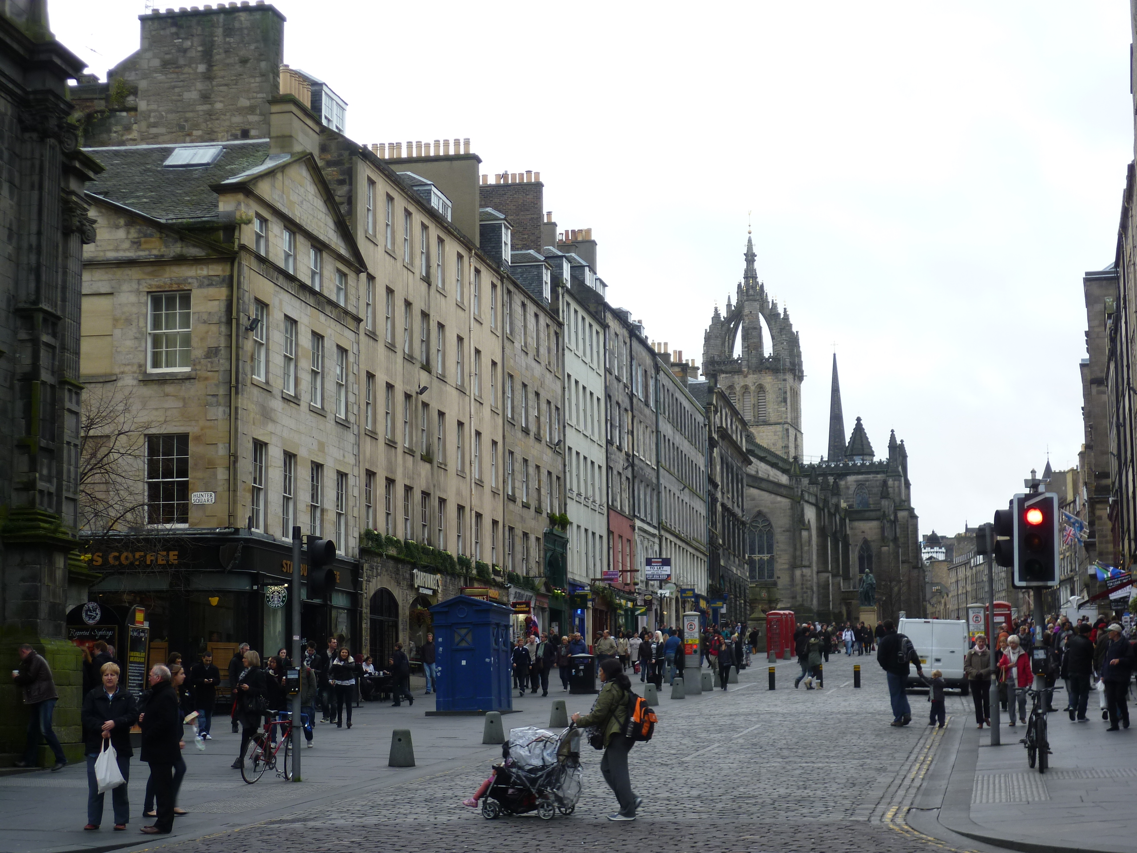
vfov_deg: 21.9
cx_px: 568
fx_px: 2201
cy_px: 426
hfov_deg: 29.0
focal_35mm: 67
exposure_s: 1/100
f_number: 4.3
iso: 80
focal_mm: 12
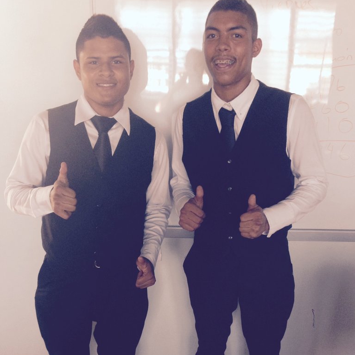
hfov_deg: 42.8
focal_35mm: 39
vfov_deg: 42.5
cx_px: 178
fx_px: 453
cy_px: 220
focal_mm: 4.12
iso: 100
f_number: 2.4
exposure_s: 1/20
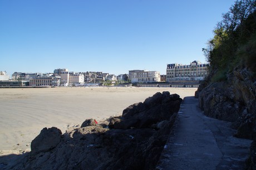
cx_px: 128
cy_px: 85
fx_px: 192
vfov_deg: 47.8
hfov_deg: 67.5
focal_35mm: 27
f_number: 11
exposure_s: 1/125
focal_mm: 18
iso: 100
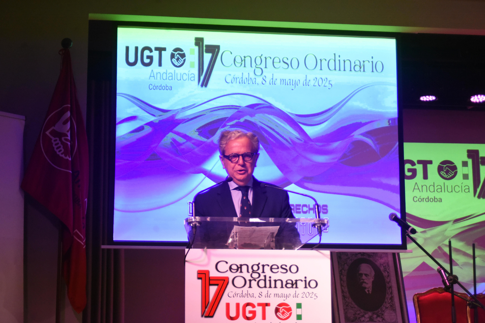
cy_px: 162
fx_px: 1051
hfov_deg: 26.0
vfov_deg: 17.5
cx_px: 242
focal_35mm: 78
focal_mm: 78
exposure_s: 1/800
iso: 6400
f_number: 5.6
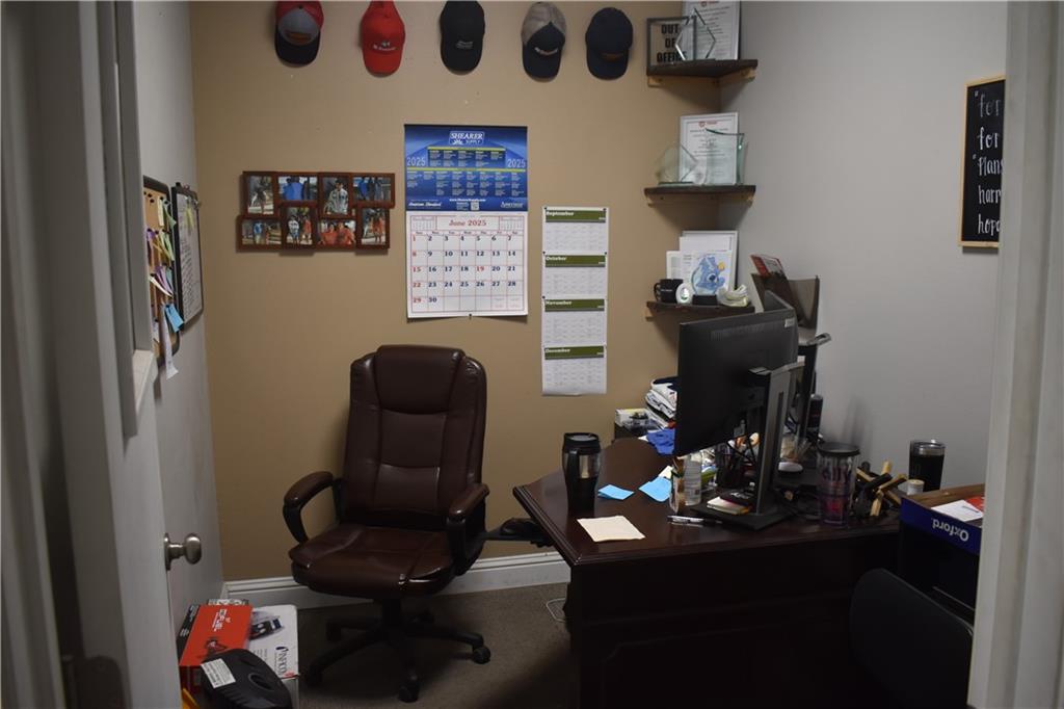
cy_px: 354
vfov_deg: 43.6
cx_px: 532
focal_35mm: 30
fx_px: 886
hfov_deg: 61.9
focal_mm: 20
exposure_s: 1/60
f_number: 4
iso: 560
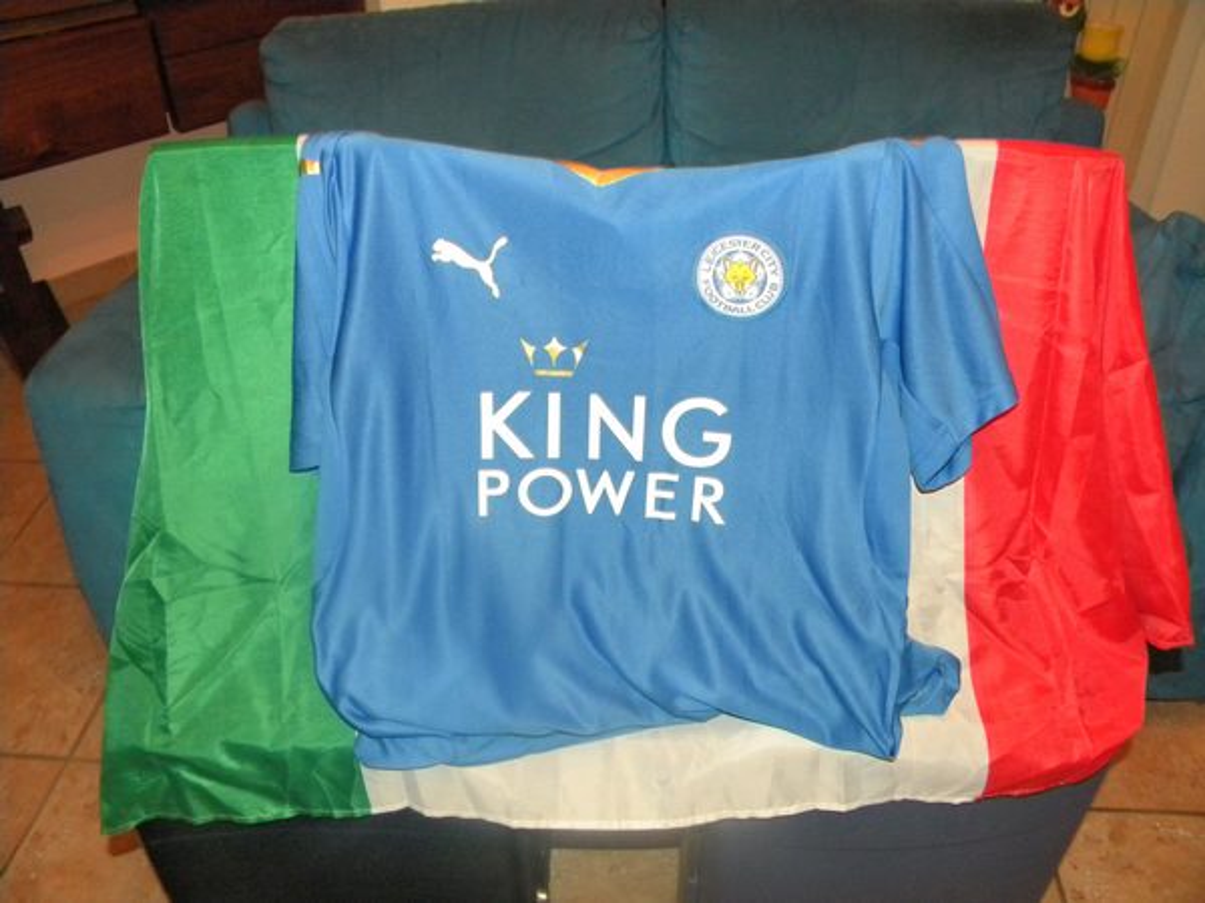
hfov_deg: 63.4
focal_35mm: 28
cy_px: 452
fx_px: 975
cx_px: 602
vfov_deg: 49.7
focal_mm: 5
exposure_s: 1/8
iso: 400
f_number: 3.5
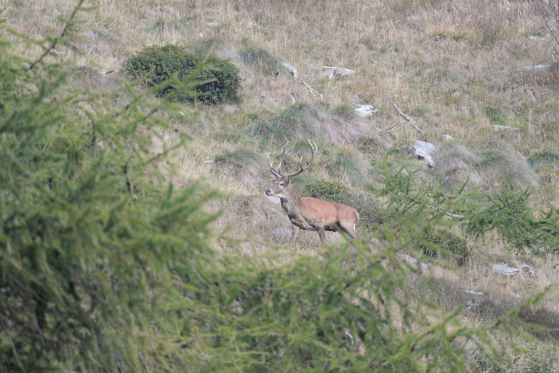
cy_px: 186
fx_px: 8543
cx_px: 280
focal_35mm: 550
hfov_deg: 3.7
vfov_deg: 2.5
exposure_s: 1/640
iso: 5000
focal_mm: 550
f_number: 8
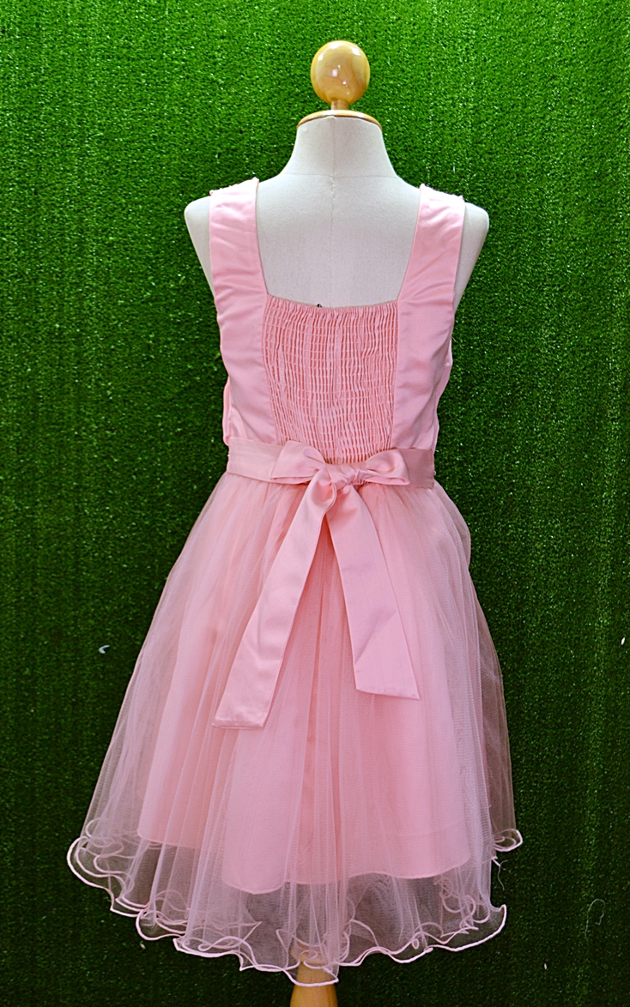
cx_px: 323
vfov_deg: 40.3
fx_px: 1373
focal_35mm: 50
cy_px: 503
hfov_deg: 25.8
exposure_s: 1/25
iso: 400
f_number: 5
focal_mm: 32
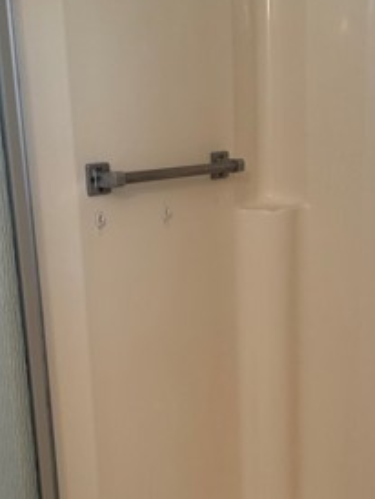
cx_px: 188
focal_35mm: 56
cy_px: 355
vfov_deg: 33.8
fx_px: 808
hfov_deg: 26.1
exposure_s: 1/60
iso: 200
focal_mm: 6.76
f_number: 1.78
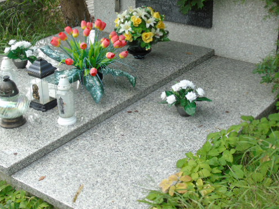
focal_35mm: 60
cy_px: 74
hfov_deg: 32.1
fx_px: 483
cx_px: 121
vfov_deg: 24.3
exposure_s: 1/100
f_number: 4.1
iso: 80
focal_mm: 8.2
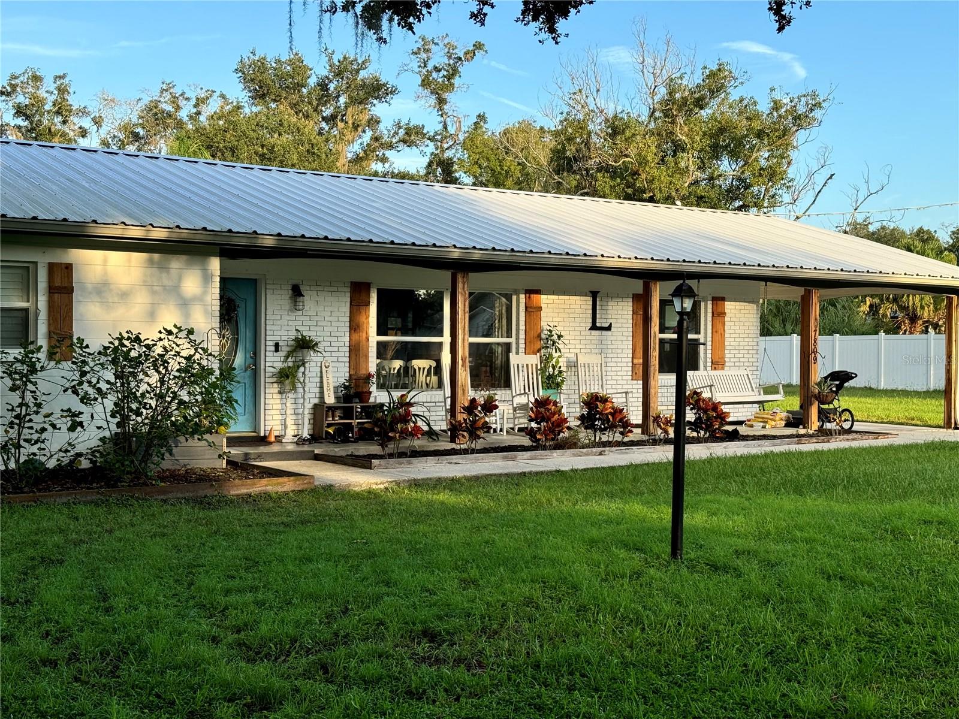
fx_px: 1330
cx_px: 480
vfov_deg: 30.3
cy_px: 360
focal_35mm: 48
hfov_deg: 39.7
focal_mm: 6.76
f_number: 1.78
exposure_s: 1/854
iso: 64
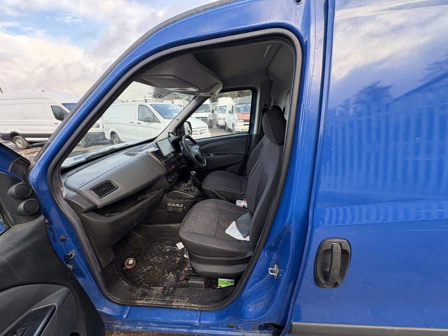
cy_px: 168
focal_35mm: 14
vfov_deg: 85.7
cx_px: 224
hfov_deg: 102.1
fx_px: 181
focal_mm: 2.22
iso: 125
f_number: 2.2
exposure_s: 1/123
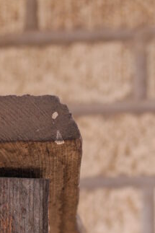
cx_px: -81
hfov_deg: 8.1
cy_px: 369
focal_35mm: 165
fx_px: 1067
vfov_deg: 11.8
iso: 200
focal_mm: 25
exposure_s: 1/320
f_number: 2.8
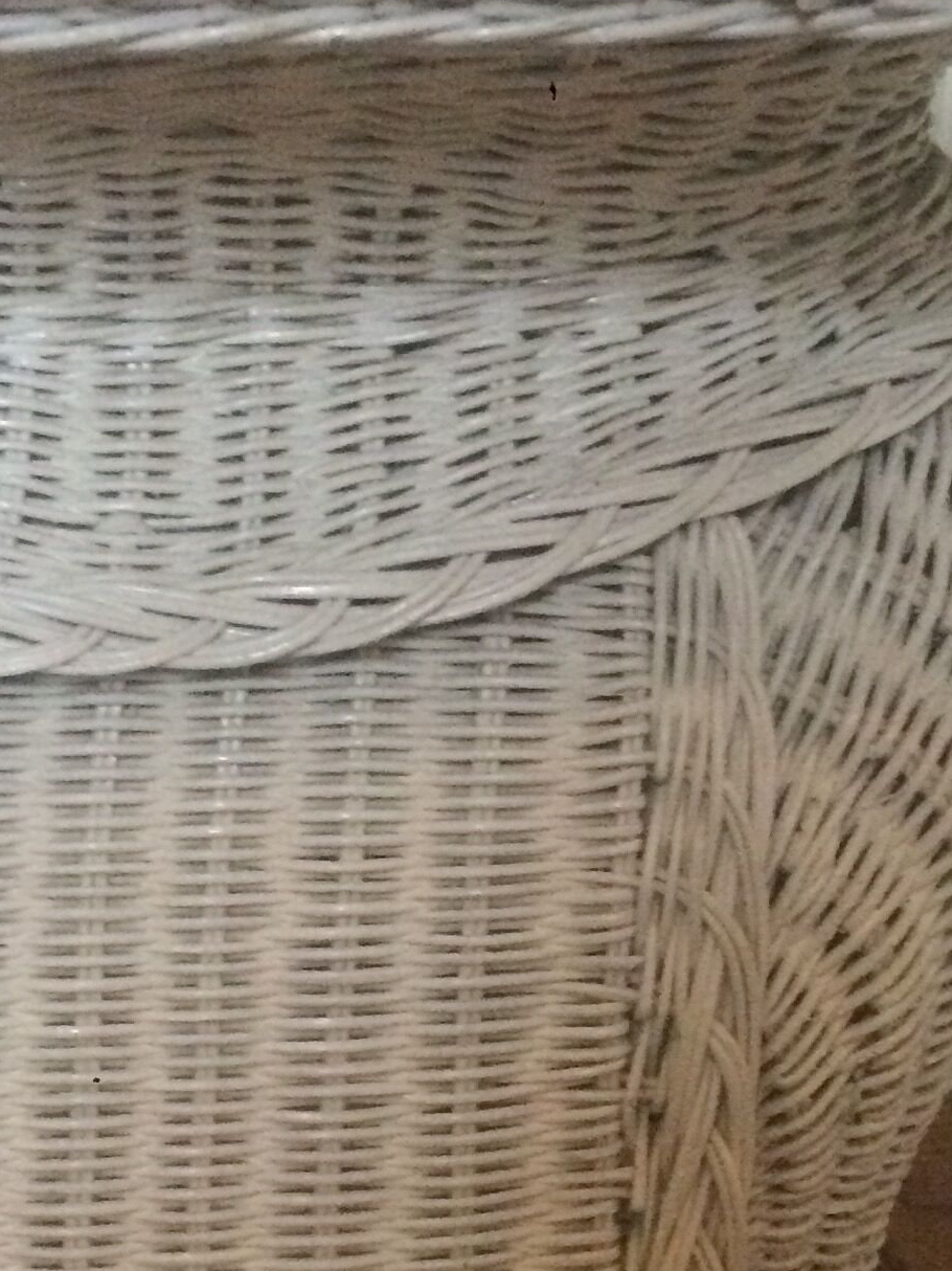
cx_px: 473
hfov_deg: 18.9
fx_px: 2861
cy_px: 1091
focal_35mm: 78
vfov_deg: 24.5
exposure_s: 1/17
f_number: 2.2
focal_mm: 4.15
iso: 400
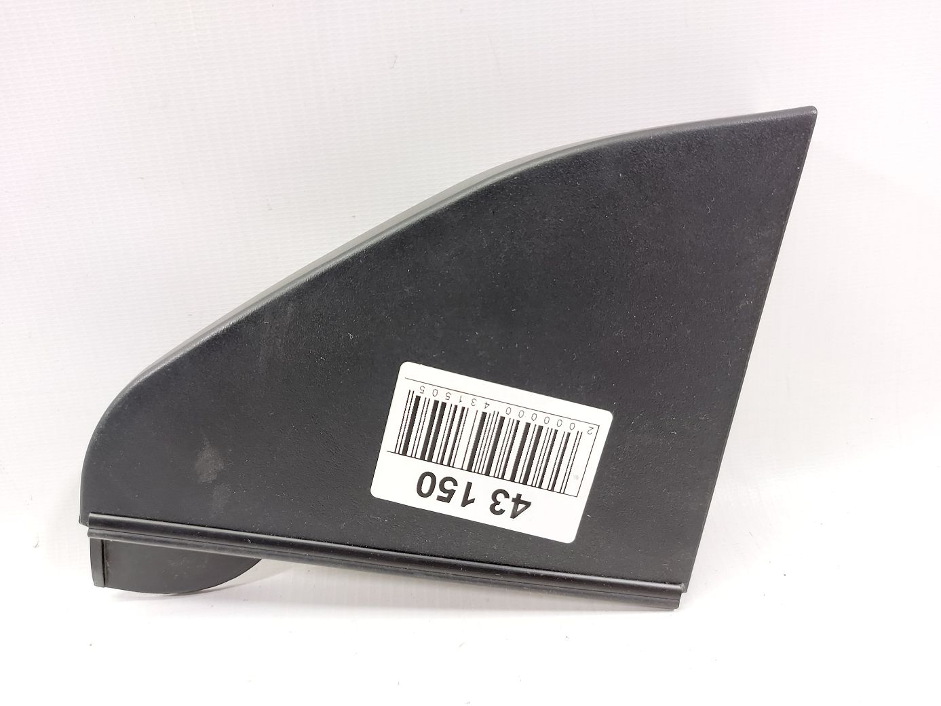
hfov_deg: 71.6
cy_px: 353
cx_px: 470
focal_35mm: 24
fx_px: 652
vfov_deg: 56.8
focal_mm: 5.23
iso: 250
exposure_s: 1/25
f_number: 1.8
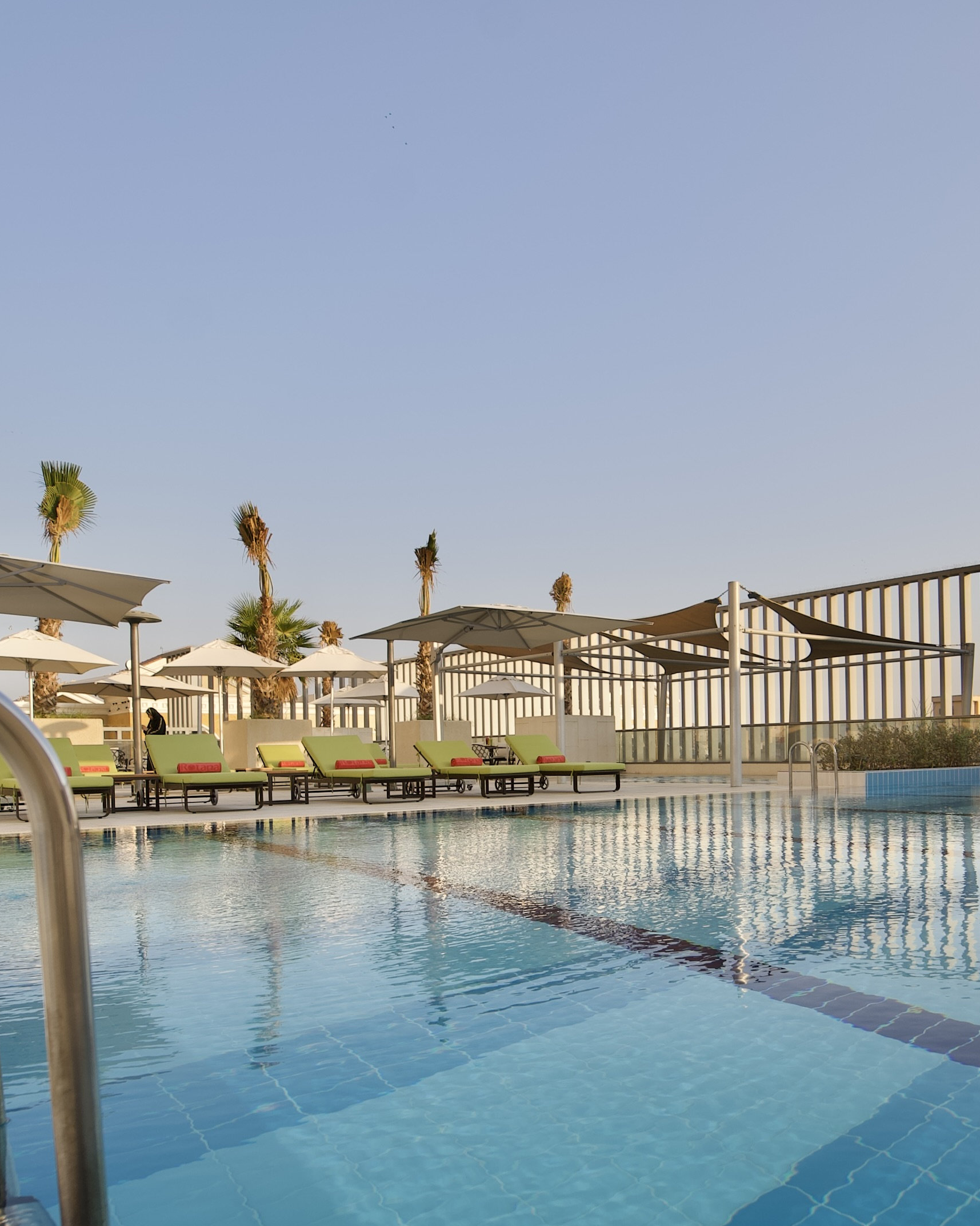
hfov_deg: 53.6
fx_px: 943
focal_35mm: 26
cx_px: 673
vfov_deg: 65.1
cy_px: 763
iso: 100
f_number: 5
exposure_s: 1/320
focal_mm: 14
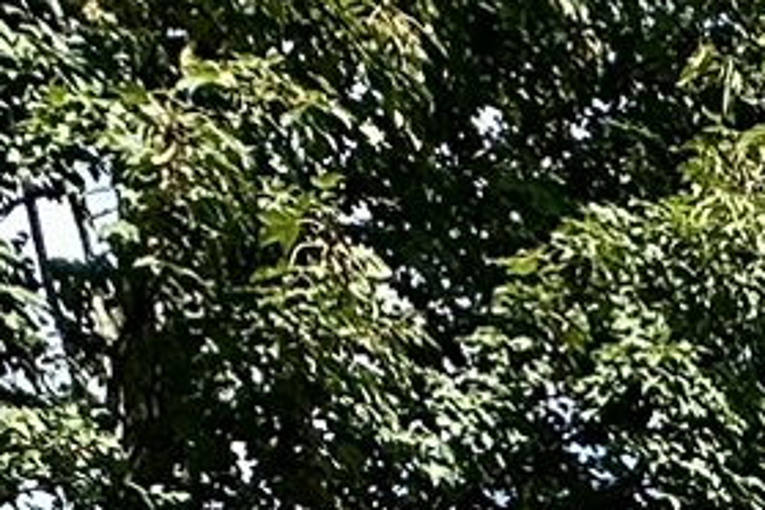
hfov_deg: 14.1
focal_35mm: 107
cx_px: 1769
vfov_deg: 8.5
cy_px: 1895
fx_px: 2274
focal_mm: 2.22
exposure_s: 1/855
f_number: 2.2
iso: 40
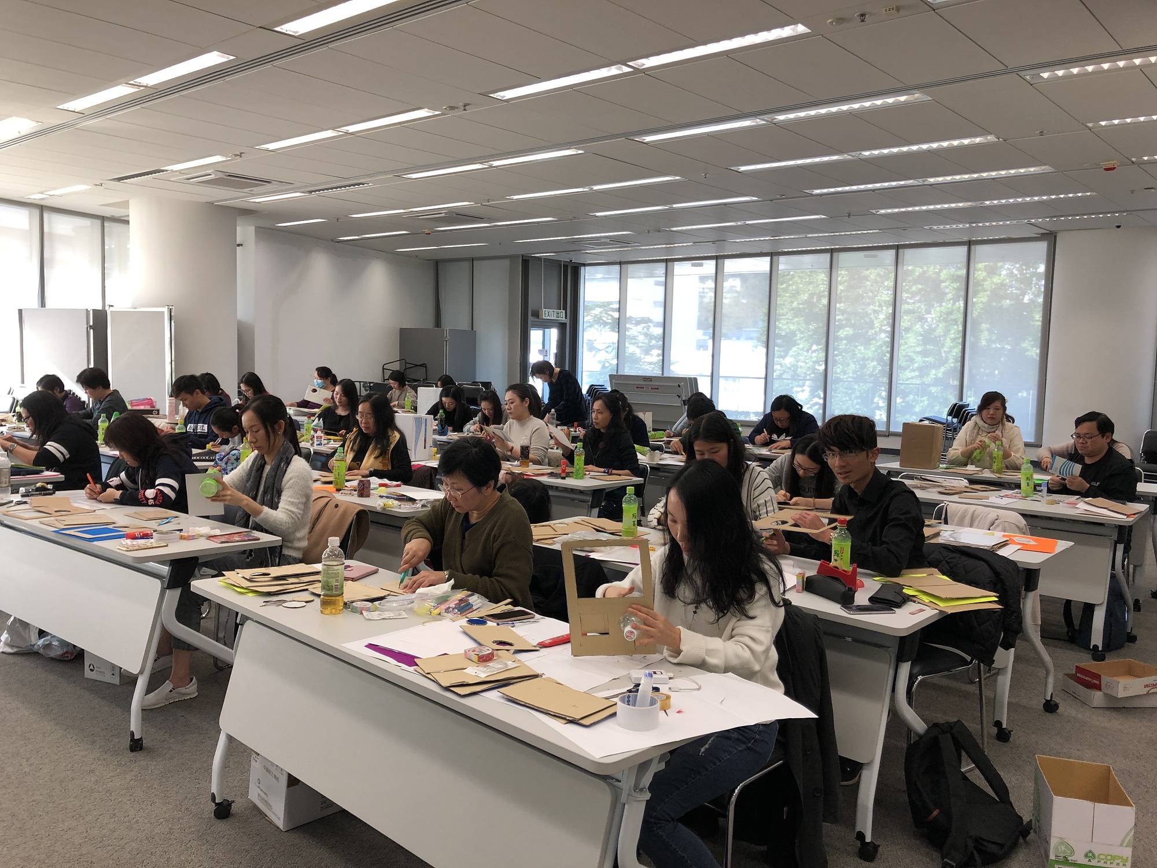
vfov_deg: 49.7
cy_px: 434
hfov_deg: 63.4
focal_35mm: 28
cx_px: 578
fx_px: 936
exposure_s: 1/50
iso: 32
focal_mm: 3.99
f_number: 1.8
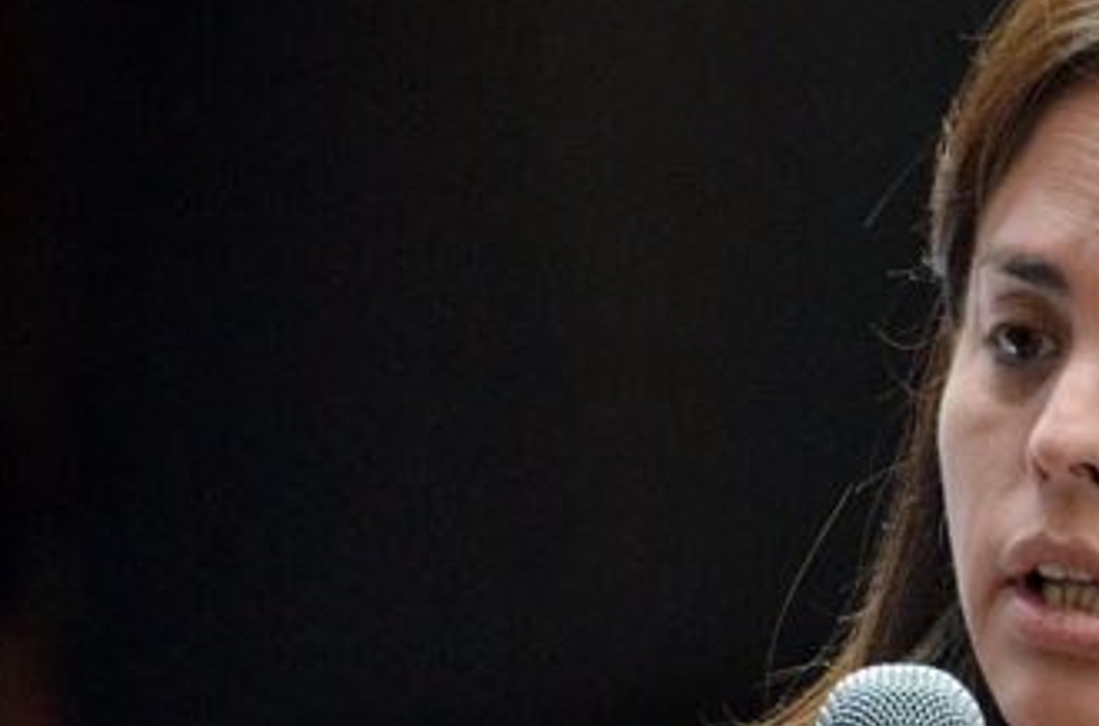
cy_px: 505
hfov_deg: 2.5
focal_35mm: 839
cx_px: 1149
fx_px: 25539
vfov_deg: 1.6
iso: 4000
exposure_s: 1/160
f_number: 6.3
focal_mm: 240
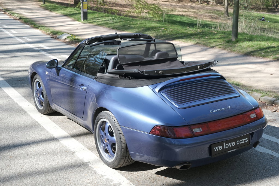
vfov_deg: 27.5
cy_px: 93
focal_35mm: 49
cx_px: 140
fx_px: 380
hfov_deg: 40.3
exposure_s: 1/250
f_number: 3.6
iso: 160
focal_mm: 32.9
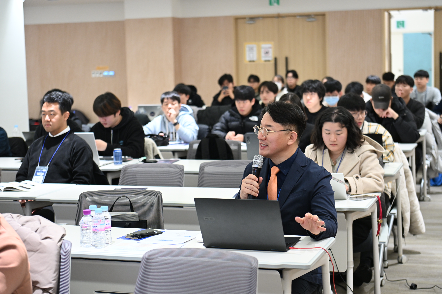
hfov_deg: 28.8
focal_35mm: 70
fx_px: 859
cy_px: 147
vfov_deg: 19.5
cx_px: 221
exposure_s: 1/125
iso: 1600
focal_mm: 70
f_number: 2.8
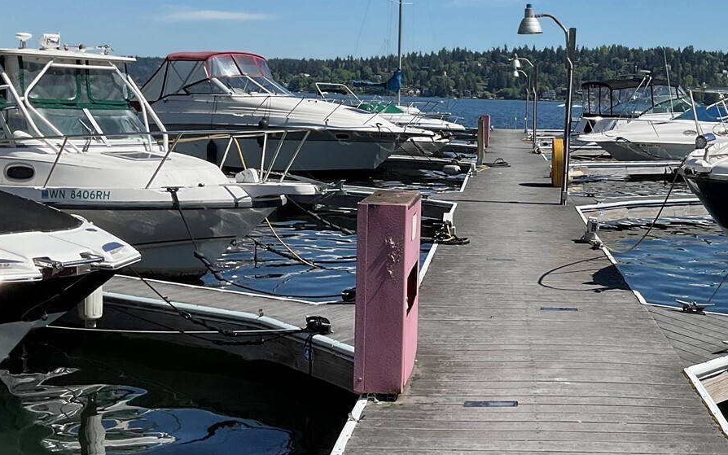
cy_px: 256
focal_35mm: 55
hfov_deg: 36.2
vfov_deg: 23.5
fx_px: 1091
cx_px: 530
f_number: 1.8
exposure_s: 1/2427
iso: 16
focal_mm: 3
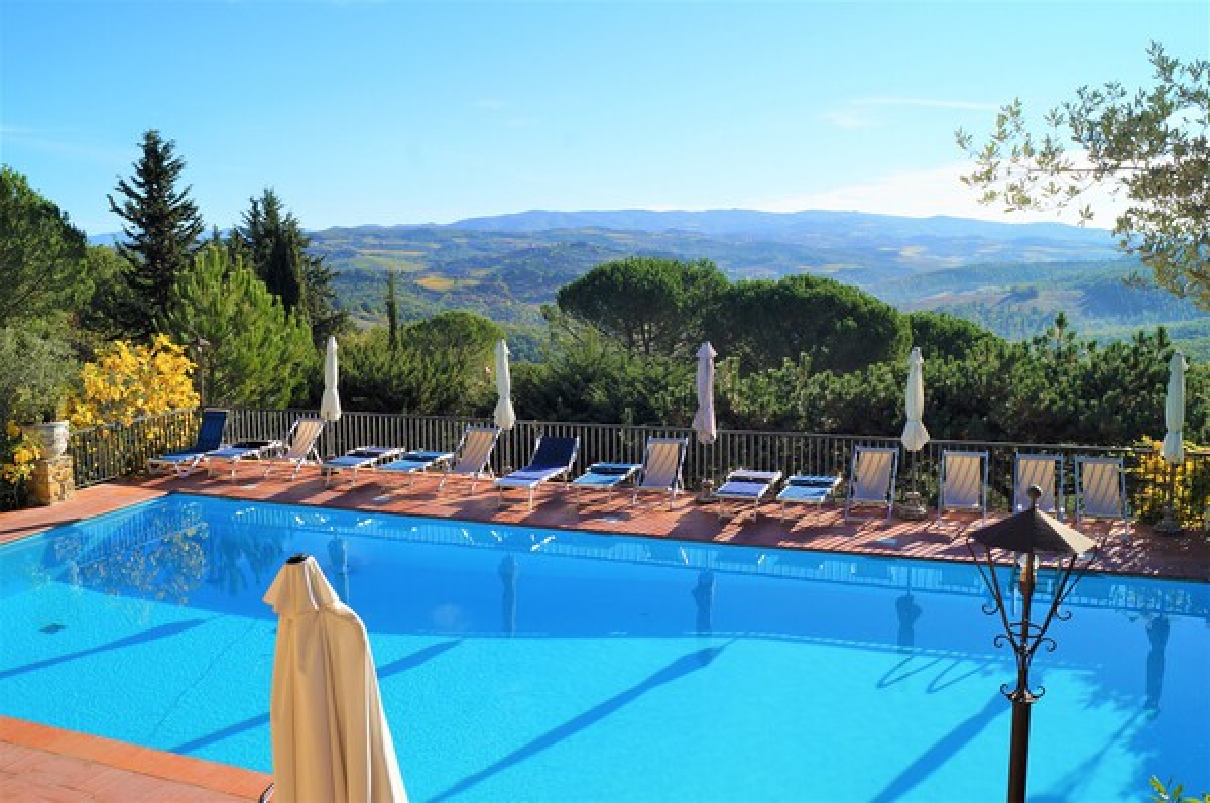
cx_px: 605
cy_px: 402
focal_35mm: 30
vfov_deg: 43.5
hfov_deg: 62.0
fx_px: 1007
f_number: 13
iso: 100
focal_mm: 20
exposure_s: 1/160
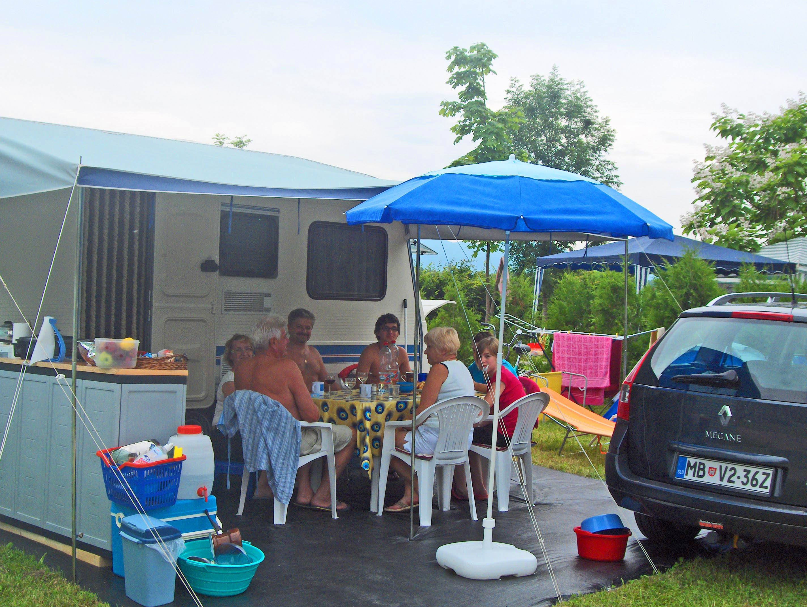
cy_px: 304
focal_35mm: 44
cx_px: 404
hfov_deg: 42.9
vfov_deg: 32.9
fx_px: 1027
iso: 100
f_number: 5
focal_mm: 9
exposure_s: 1/195
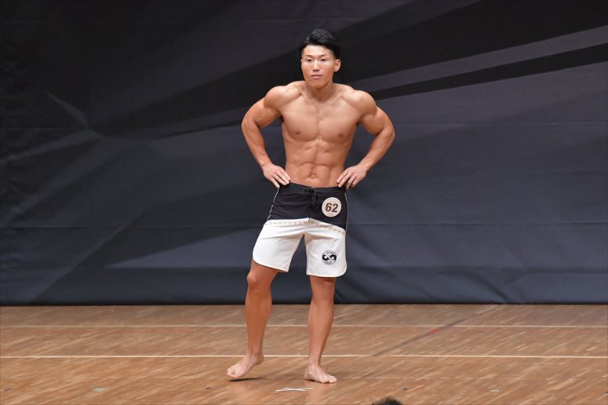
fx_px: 4811
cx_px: 304
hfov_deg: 7.2
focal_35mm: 285
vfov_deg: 4.8
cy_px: 202
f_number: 5.6
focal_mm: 190
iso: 6400
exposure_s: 1/400
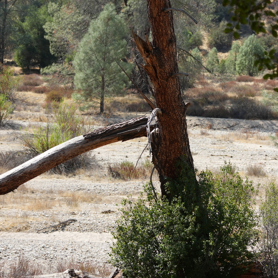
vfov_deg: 17.2
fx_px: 918
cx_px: 158
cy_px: 107
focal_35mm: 101
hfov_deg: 17.2
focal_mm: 50
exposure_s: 1/1000
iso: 320
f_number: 4.5
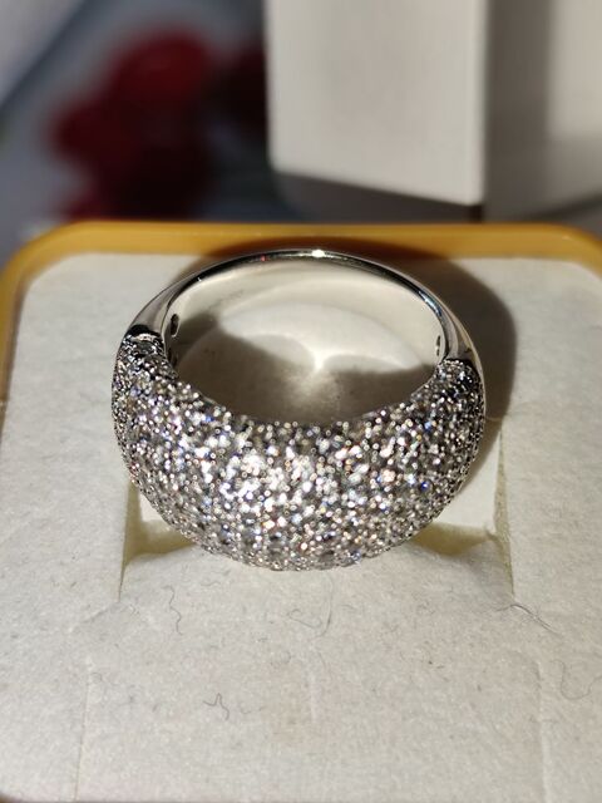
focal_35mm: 53
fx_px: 1229
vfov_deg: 36.2
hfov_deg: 27.5
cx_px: 301
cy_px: 402
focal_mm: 6.19
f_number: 1.65
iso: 64
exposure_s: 1/100
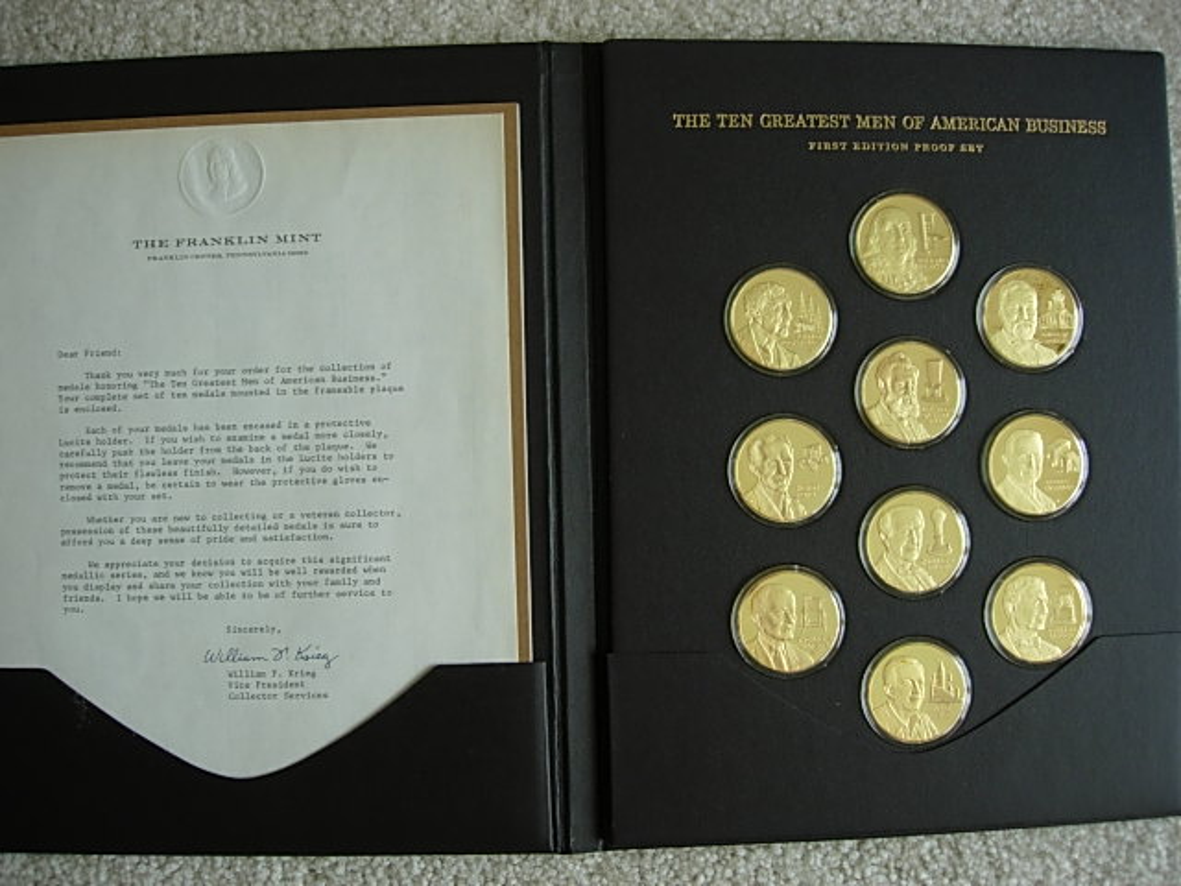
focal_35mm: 38
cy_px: 443
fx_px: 1296
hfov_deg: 49.0
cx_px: 590
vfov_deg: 37.7
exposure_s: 1/55.3
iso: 64
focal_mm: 7.8
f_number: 2.8
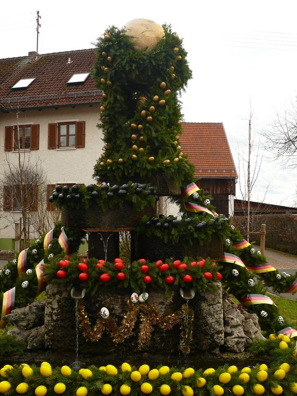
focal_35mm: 35
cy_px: 198
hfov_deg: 40.7
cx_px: 148
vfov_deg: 52.6
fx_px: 401
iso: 100
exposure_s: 1/100
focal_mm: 7.4
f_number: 4
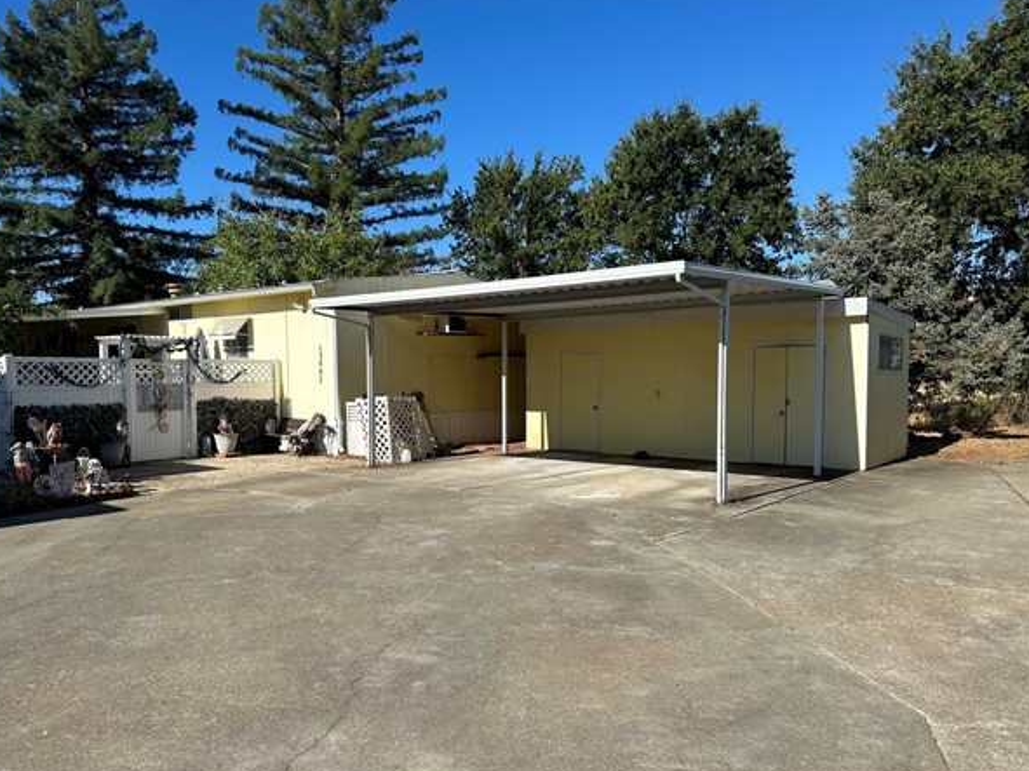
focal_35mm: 26
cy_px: 406
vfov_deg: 53.0
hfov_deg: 67.2
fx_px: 773
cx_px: 479
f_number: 1.78
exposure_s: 1/4184
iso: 80
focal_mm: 6.86
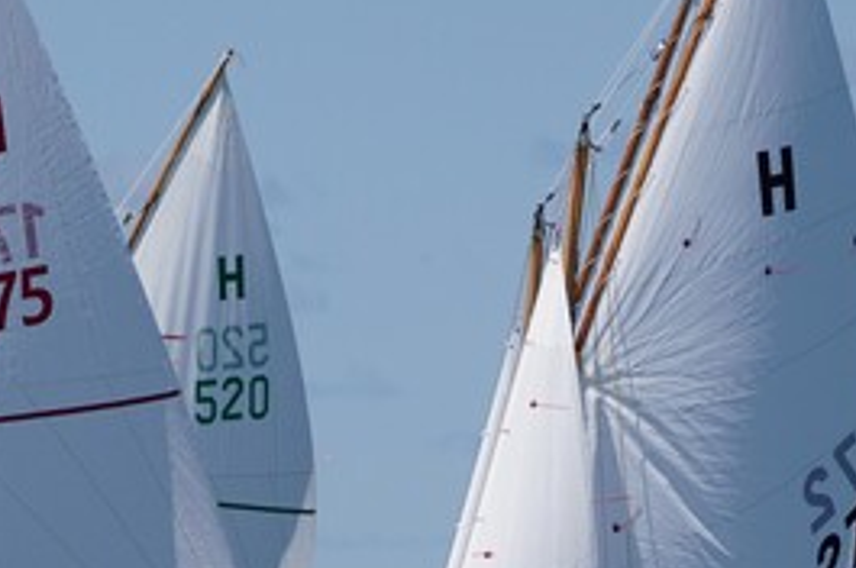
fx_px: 18096
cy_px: 566
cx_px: 162
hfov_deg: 2.7
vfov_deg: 1.8
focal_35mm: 762
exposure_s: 1/1600
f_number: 5
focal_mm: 168
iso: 125
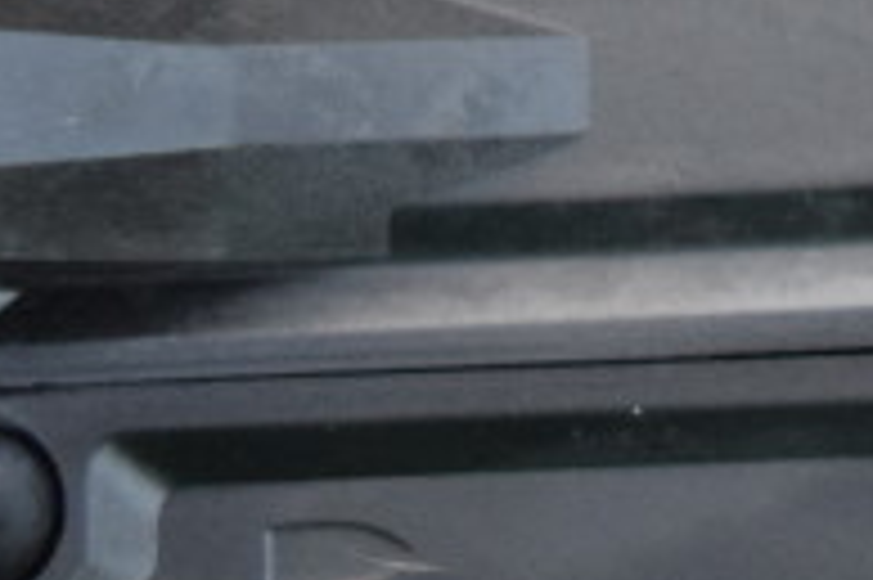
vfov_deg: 5.6
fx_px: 5766
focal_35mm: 238
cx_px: 1760
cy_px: -803
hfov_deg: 8.2
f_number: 4.2
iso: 1800
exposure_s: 1/125
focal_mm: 30
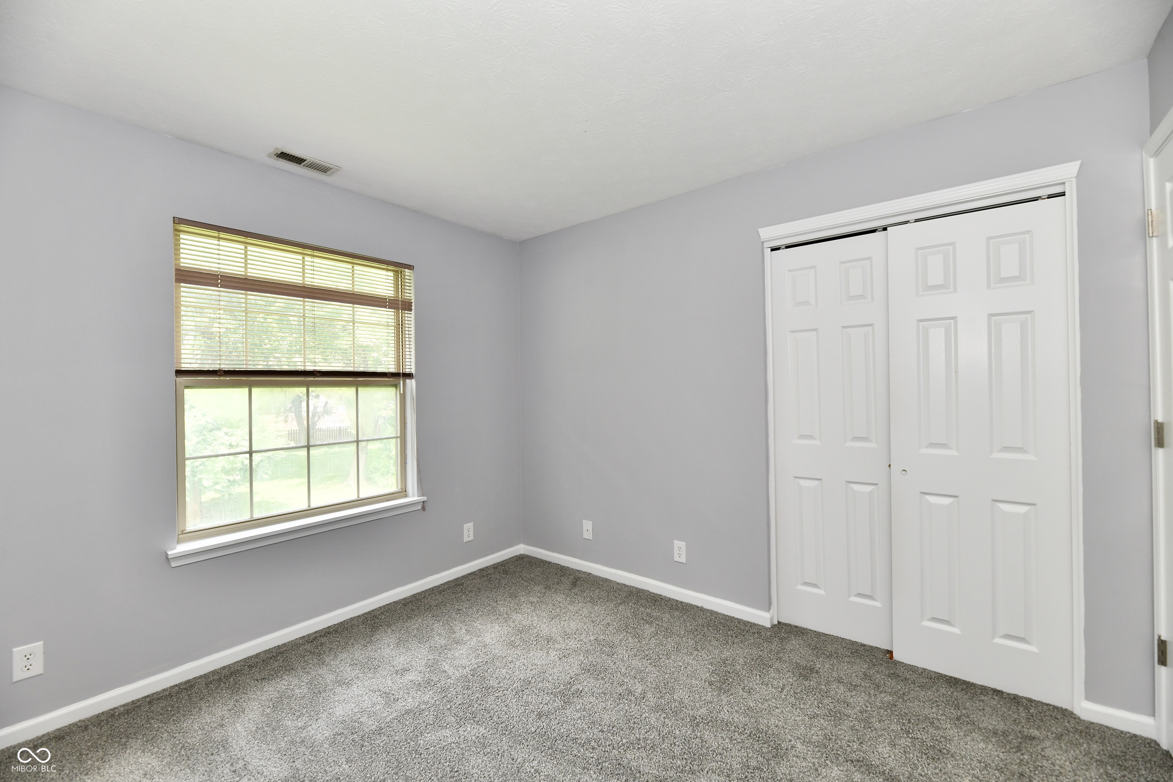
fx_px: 456
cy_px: 391
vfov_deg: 81.2
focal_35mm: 14
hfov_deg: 104.3
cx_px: 586
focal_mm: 14
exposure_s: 1/60
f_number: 6.3
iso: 640
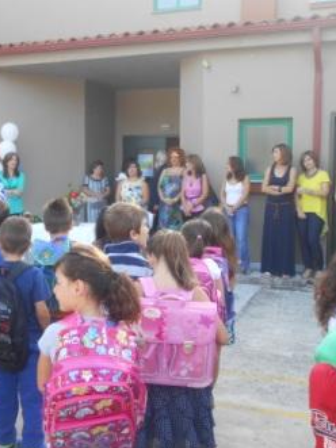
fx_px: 596
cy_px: 225
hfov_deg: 31.4
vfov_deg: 41.3
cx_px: 131
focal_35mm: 46
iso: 320
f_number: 3.9
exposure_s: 1/250
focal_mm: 6
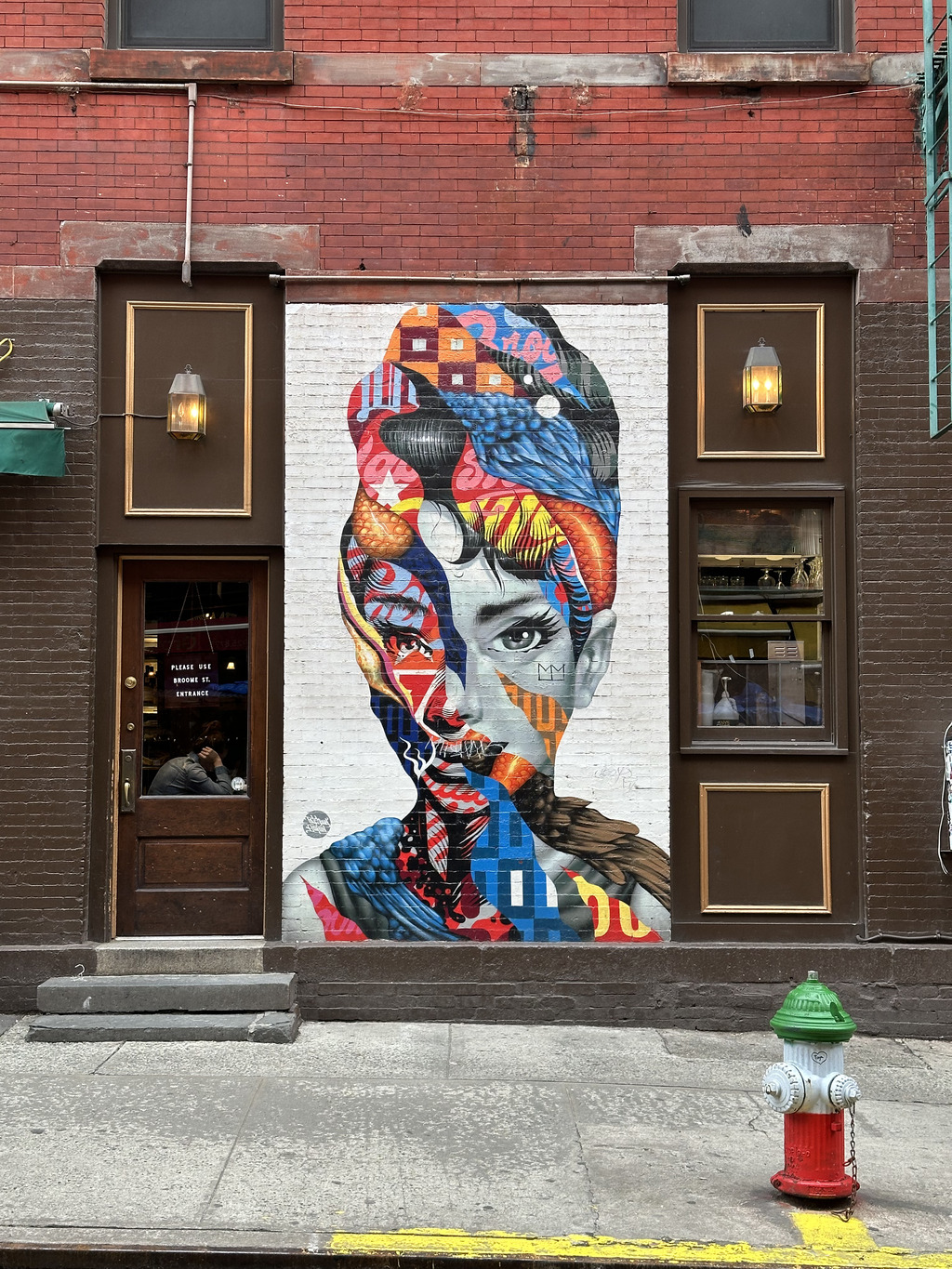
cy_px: 634
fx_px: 1760
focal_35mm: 48
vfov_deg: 39.7
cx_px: 476
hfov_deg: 30.3
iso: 50
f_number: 1.78
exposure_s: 1/60
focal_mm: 6.86
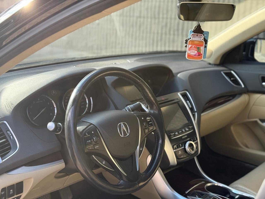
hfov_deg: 39.7
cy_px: 100
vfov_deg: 30.3
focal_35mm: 48
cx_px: 132
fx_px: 367
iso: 80
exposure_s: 1/377
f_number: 1.78
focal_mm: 6.76
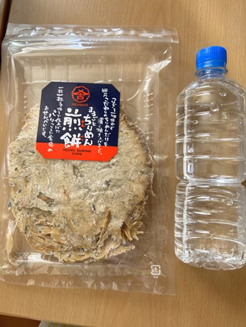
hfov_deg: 53.1
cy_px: 164
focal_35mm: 26
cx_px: 123
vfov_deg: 67.3
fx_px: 246
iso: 64
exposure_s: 1/121
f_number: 1.5
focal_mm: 5.7
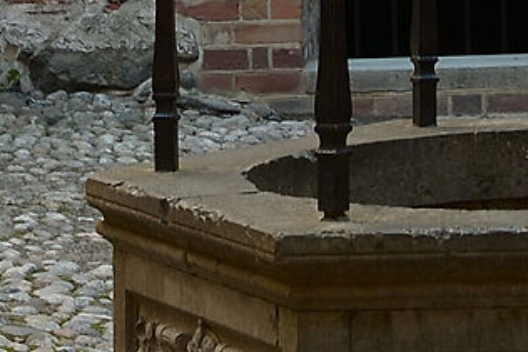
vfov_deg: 5.0
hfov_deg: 7.7
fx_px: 3903
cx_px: 680
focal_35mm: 266
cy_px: -641
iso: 500
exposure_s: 1/125
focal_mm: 35
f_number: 5.6
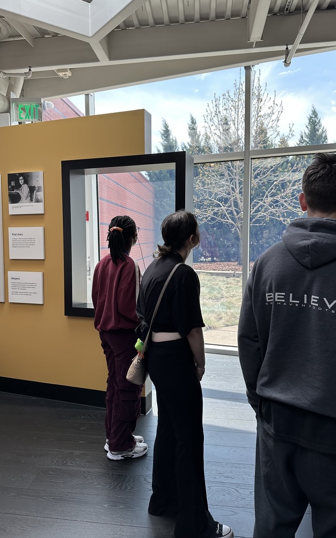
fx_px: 381
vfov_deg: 70.4
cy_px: 271
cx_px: 162
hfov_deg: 47.6
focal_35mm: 26
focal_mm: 6.86
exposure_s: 1/252
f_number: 1.78
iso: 80
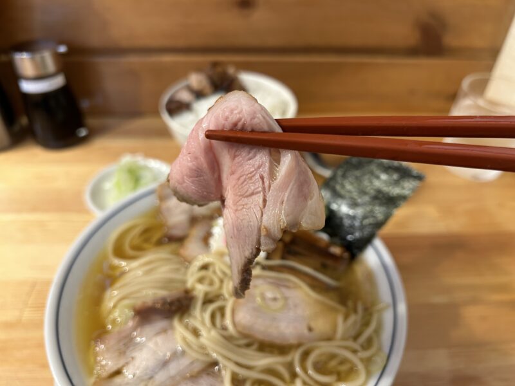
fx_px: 387
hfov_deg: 67.3
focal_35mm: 26
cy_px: 193
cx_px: 258
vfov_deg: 53.1
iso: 200
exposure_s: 1/50
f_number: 1.5
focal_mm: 5.7
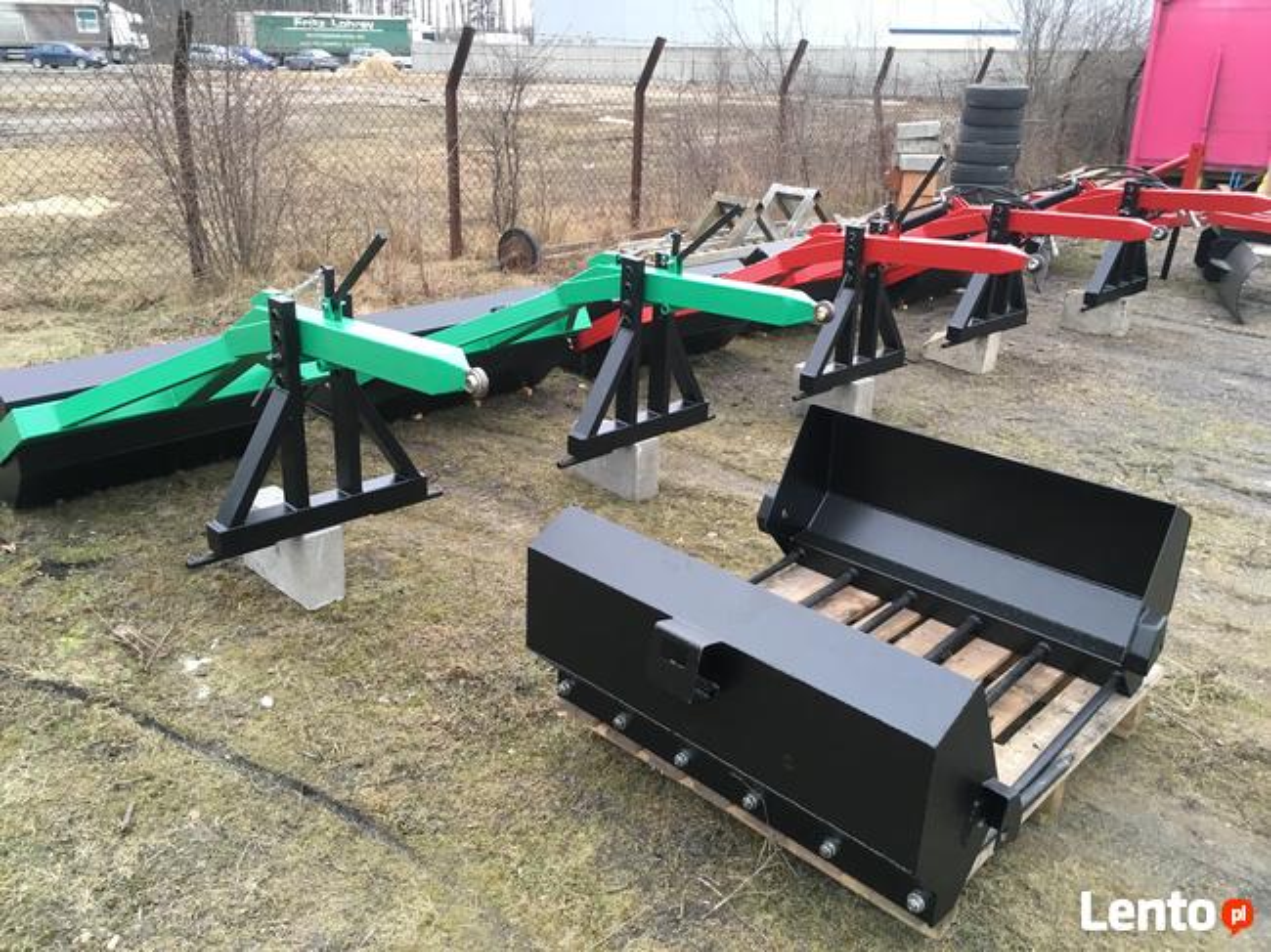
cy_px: 476
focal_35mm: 29
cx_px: 636
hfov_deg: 61.7
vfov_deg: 48.2
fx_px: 1064
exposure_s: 1/33
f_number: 2.2
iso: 50
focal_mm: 4.15
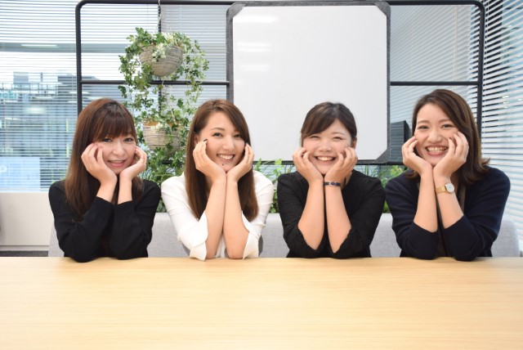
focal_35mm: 36
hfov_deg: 53.1
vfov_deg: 36.9
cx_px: 262
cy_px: 175
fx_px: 523
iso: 250
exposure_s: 1/10
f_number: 5.6
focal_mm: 24
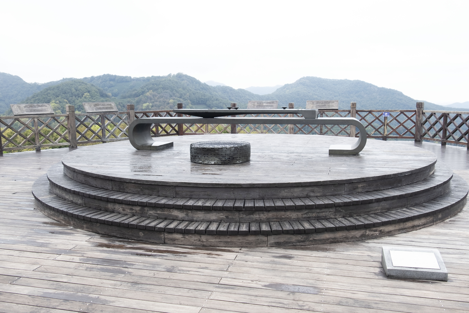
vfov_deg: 43.6
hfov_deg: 61.9
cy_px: 156
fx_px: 391
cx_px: 234
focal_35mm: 30
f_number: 5.6
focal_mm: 20.1
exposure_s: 1/60
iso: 320
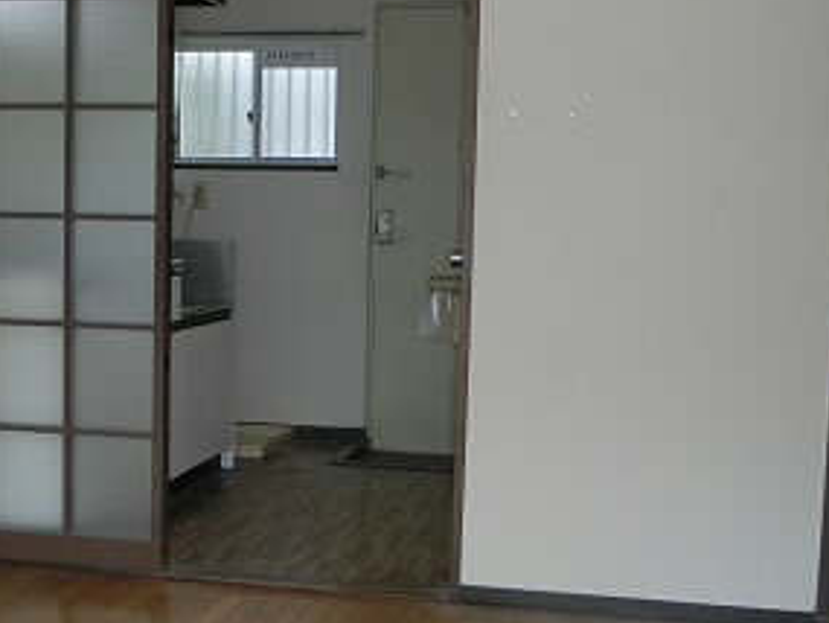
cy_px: 394
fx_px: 1461
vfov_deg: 24.0
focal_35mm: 61
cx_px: 298
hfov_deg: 31.5
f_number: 3
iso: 100
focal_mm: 4.24
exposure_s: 1/125
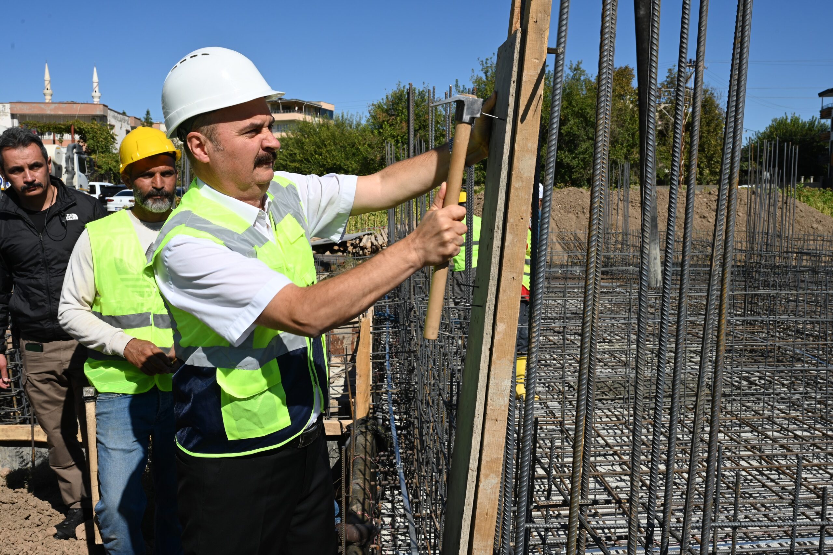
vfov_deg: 37.9
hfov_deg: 54.4
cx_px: 416
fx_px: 810
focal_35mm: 35
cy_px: 278
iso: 100
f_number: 13
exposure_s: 1/200
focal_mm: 35
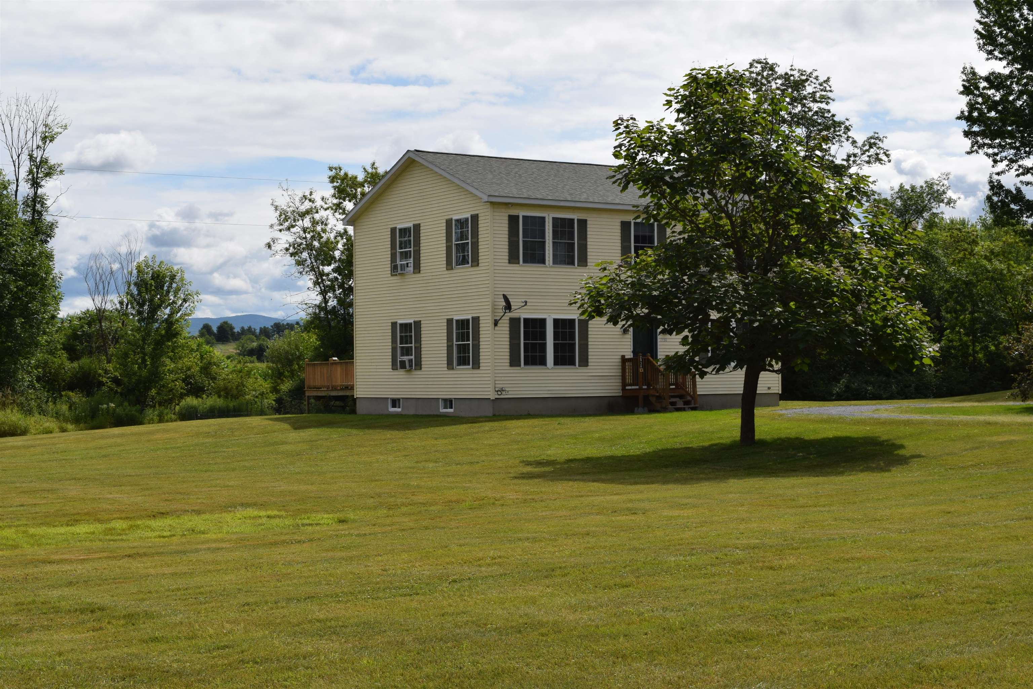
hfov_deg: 35.0
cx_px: 516
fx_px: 1636
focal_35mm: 57
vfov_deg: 23.8
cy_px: 344
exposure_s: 1/200
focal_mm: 38
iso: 100
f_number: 13
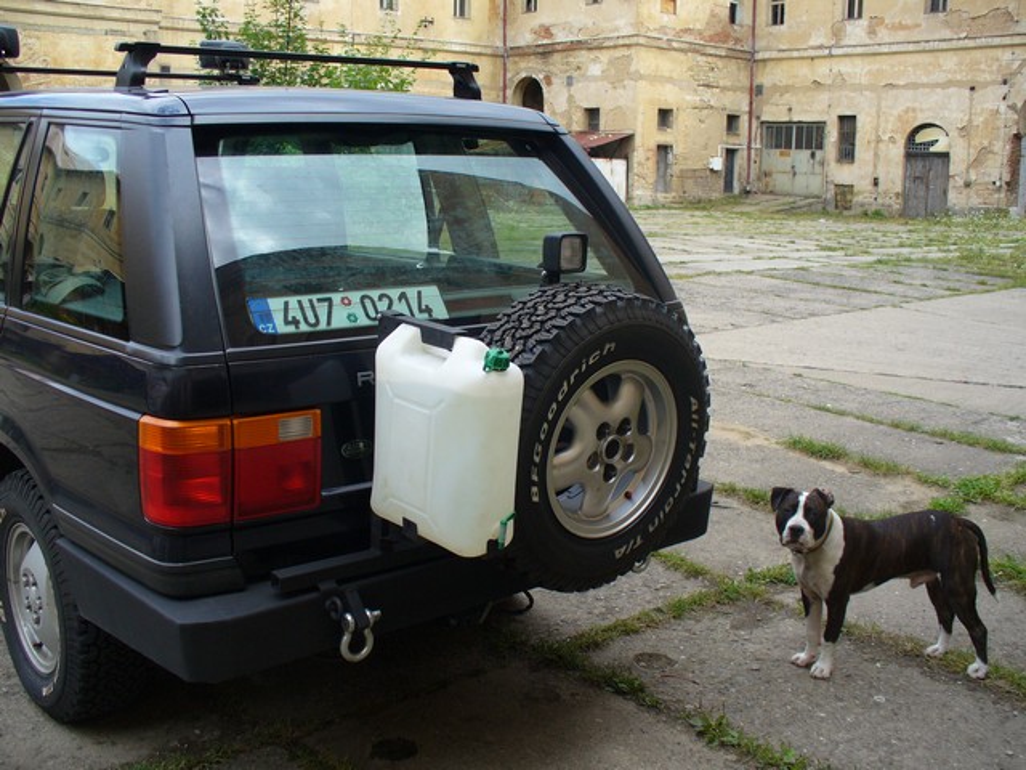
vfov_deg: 38.7
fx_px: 1097
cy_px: 385
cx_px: 513
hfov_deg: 50.1
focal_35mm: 37
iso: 80
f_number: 2.8
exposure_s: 1/400
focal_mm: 6.1
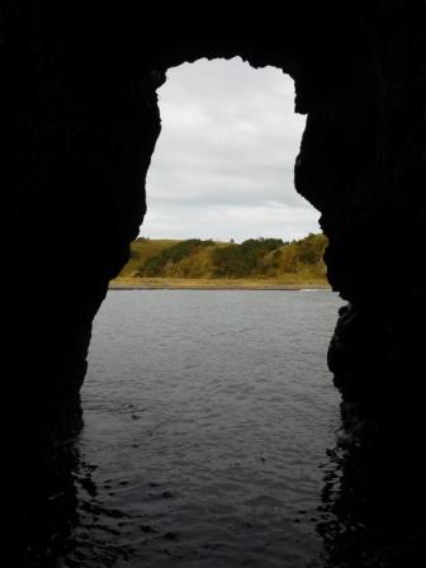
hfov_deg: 44.2
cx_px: 213
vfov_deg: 56.8
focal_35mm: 32
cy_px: 284
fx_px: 525
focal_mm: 5.2
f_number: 4
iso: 100
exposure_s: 1/125
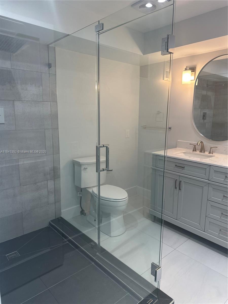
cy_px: 152
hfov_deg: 56.8
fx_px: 211
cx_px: 114
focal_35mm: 24
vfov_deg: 71.6
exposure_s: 1/120
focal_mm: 6.86
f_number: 1.78
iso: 125
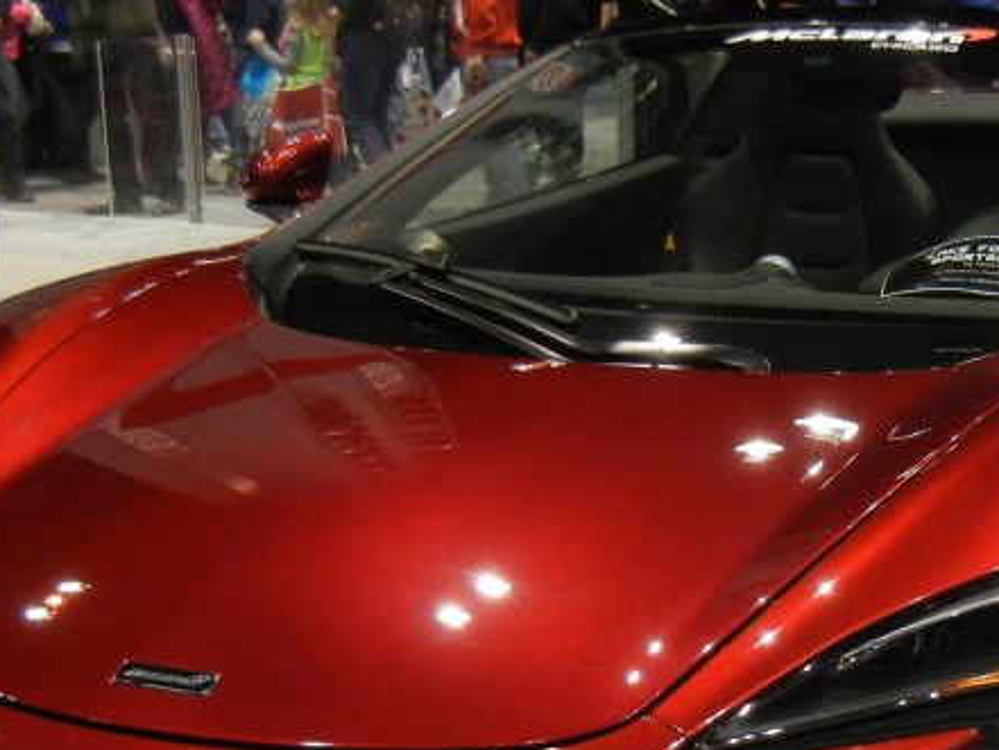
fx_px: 2281
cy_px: 544
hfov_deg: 24.3
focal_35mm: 79
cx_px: 804
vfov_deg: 18.6
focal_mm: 6.2
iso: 321
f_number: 3.6
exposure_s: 1/60
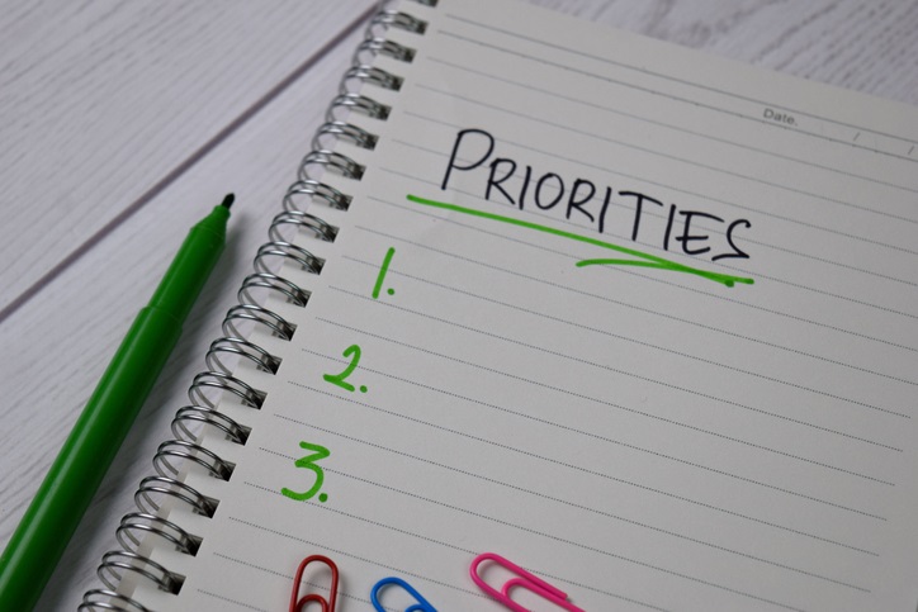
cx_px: 459
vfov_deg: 16.6
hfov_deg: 24.6
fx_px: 2104
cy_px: 306
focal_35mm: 82
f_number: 7.1
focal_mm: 55
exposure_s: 1/60
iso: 400
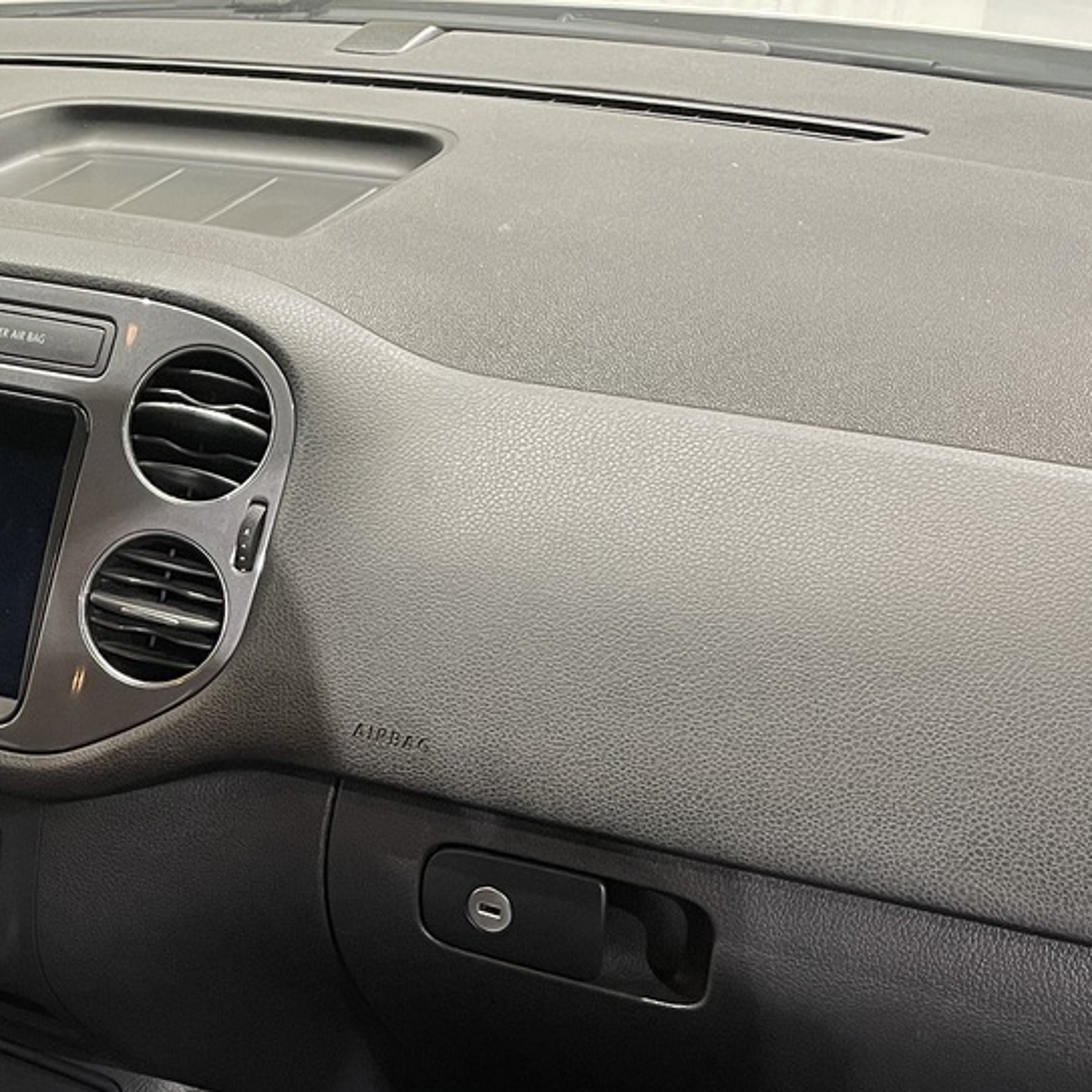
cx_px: 133
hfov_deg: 27.3
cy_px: 1068
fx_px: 2177
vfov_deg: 26.8
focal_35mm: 61
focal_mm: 4.2
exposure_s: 1/50
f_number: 1.6
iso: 160
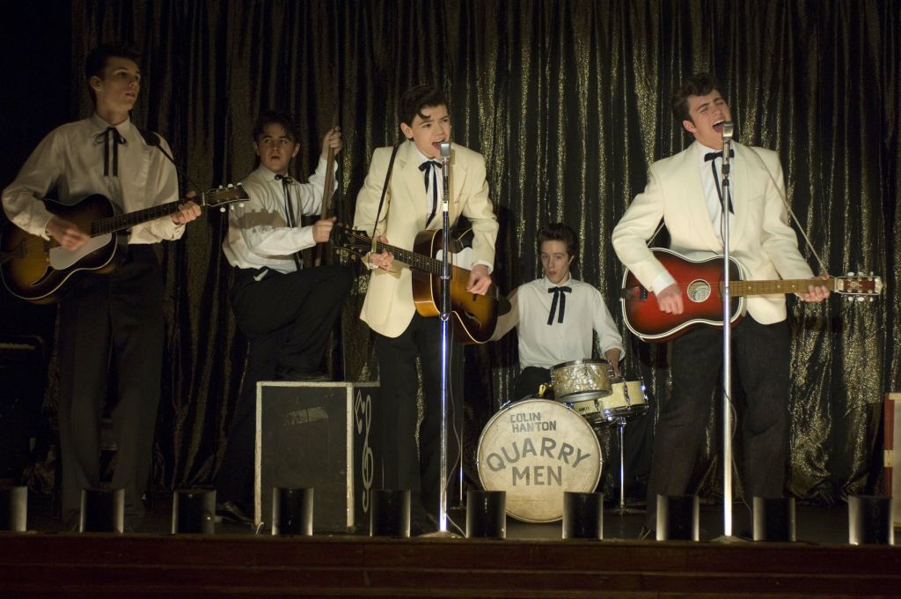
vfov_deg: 20.1
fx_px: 1687
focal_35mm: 68
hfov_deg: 29.9
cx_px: 450
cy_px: 300
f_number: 3.2
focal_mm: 45
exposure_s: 1/125
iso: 400
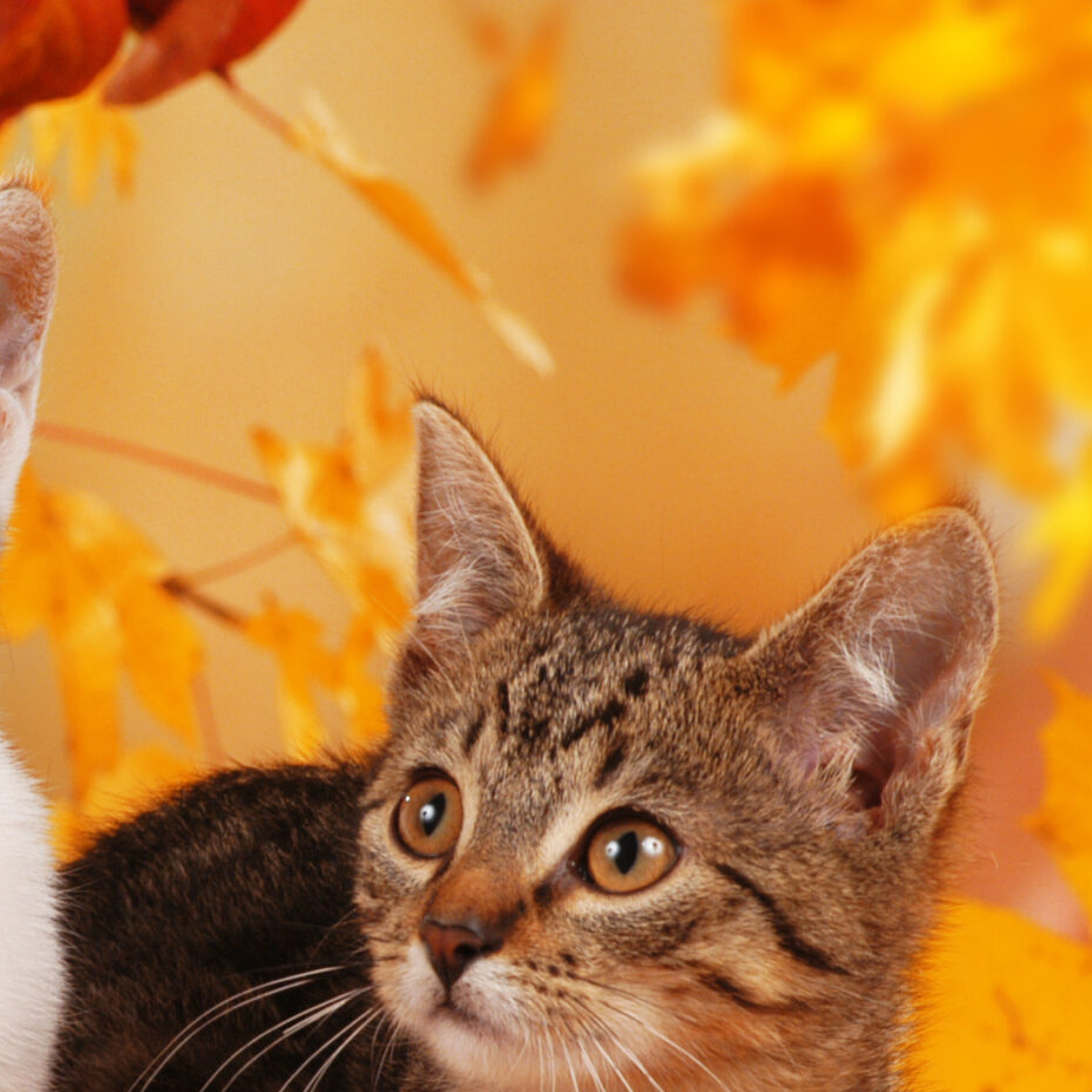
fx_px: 21379
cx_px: 103
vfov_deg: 2.9
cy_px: 900
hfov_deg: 2.9
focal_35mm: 599
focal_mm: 170
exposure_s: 1/160
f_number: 11
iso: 200
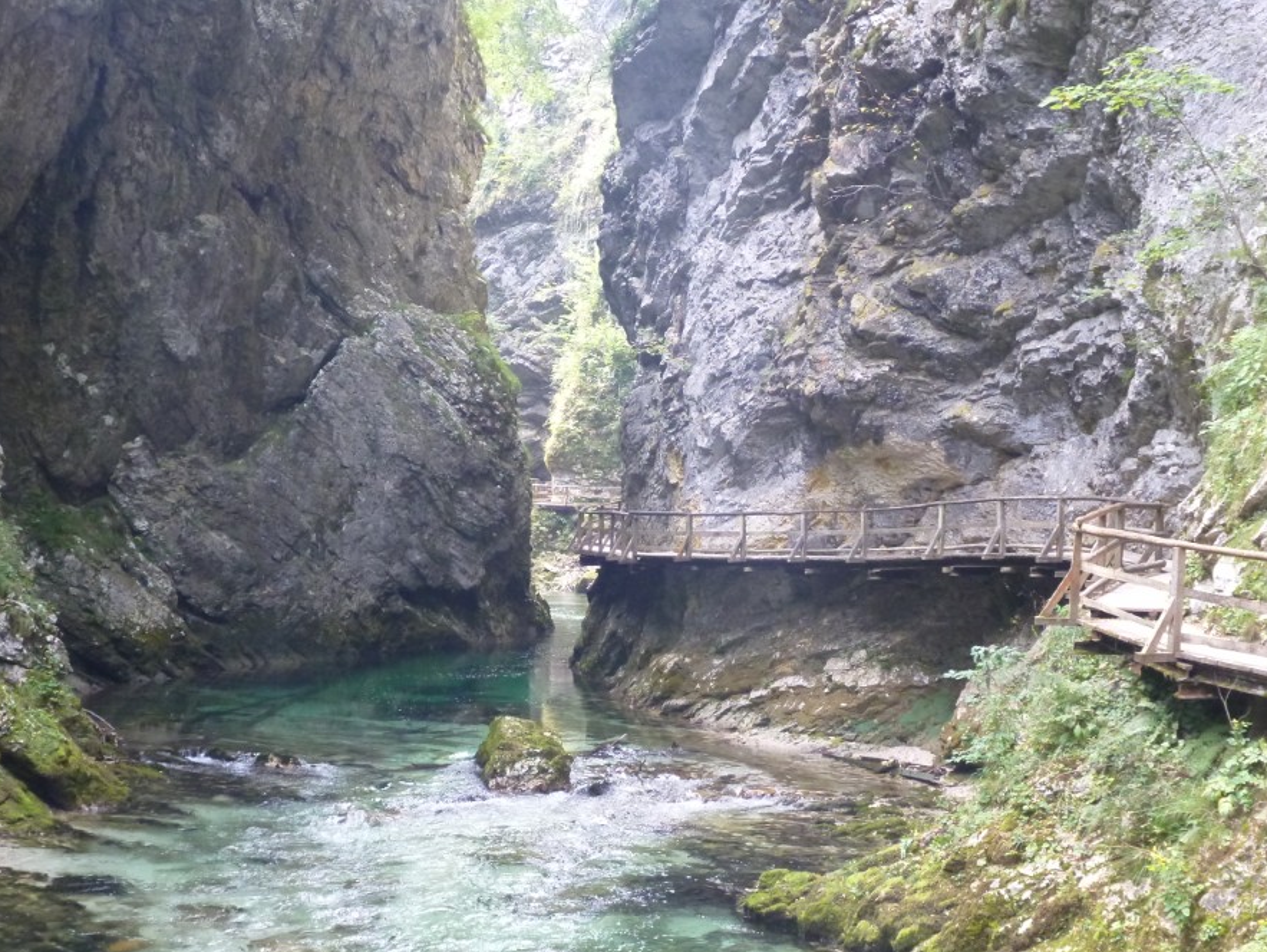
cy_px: 549
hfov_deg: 37.4
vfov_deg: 28.5
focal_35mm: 51
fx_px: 1867
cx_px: 568
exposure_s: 1/50
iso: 400
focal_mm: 7.8
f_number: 4.3
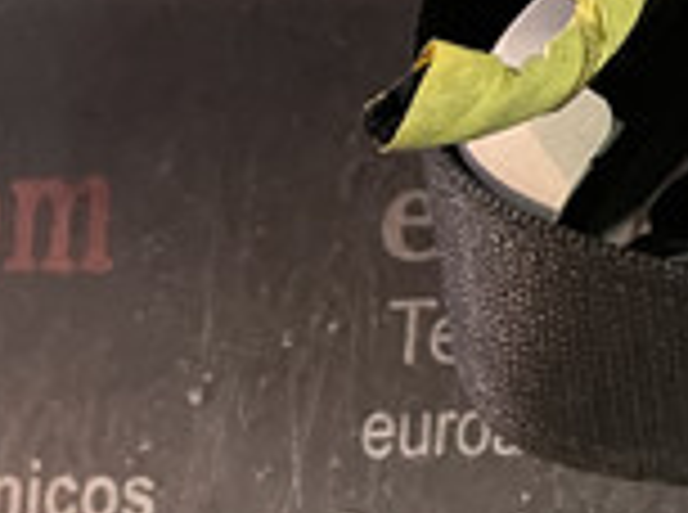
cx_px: 1372
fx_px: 2161
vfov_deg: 12.7
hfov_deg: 14.8
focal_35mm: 109
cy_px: -284
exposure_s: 1/25
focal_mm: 5.1
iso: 640
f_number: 1.6
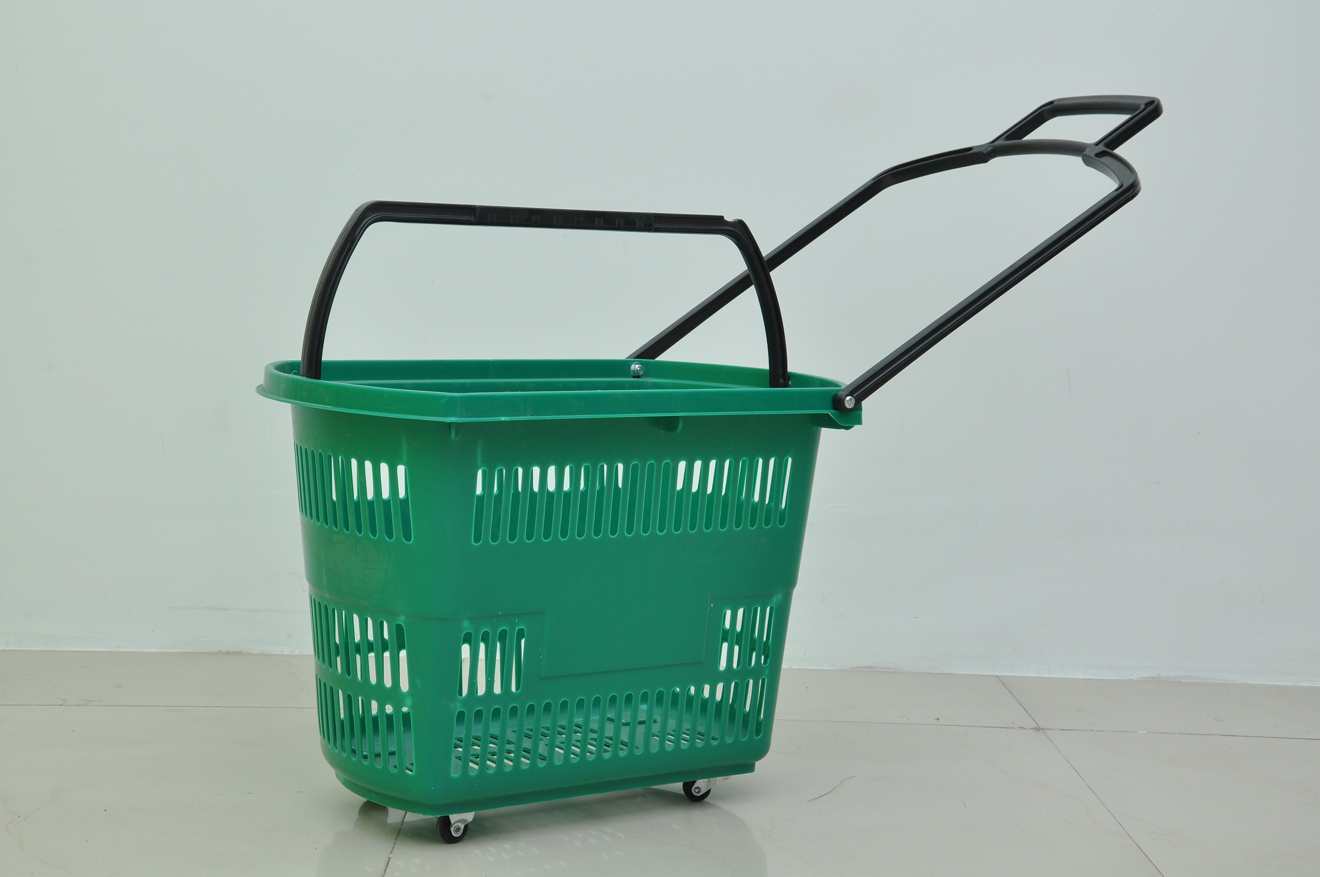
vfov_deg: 23.7
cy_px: 438
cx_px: 660
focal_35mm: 57
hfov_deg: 35.1
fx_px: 2087
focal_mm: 38
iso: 400
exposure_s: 1/125
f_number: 8
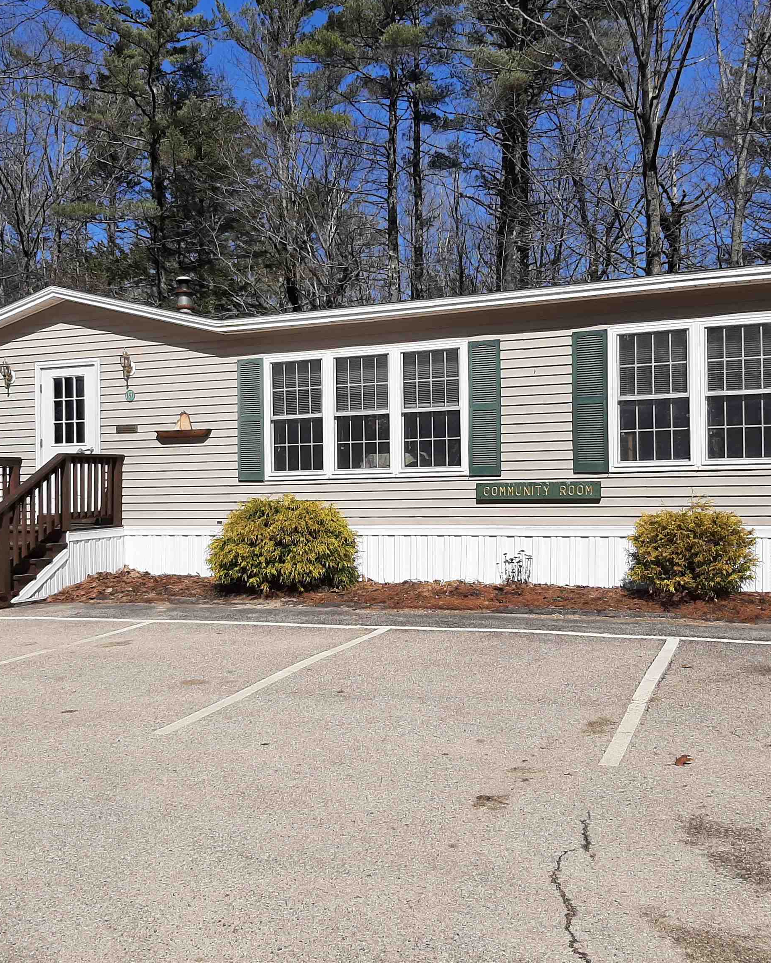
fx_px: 970
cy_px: 481
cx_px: 392
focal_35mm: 34
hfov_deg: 43.3
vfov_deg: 52.8
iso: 40
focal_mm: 3.93
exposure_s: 1/5495
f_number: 1.7
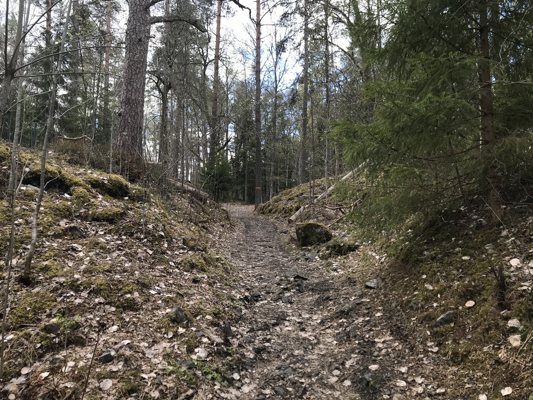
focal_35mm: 28
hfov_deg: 63.4
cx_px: 266
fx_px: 431
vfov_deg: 49.7
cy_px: 200
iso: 20
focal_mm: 3.99
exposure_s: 1/331
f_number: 1.8
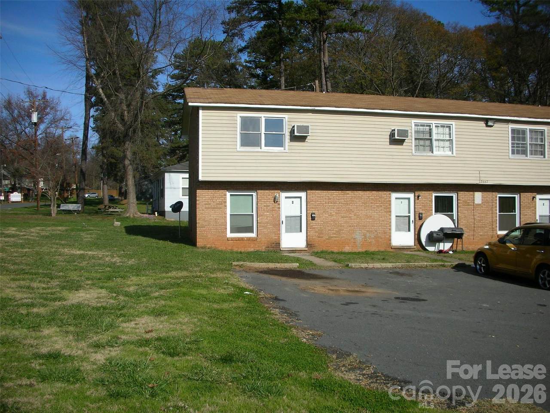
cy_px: 206
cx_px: 275
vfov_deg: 40.7
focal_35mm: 35
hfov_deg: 52.6
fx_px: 556
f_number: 8.5
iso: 50
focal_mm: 5.8
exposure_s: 1/205
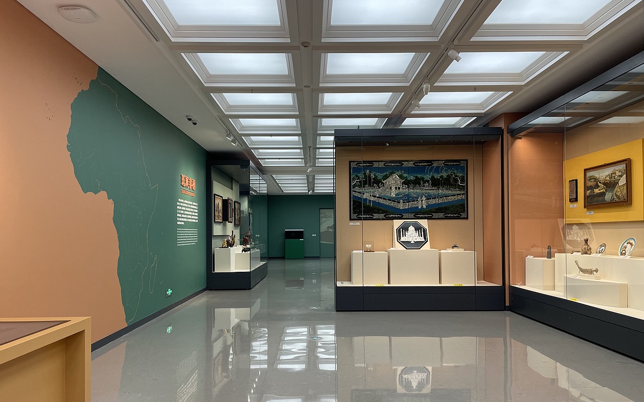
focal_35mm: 28
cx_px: 319
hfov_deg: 66.5
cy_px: 229
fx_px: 491
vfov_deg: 44.4
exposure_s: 1/84
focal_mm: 4.2
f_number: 1.6
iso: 80
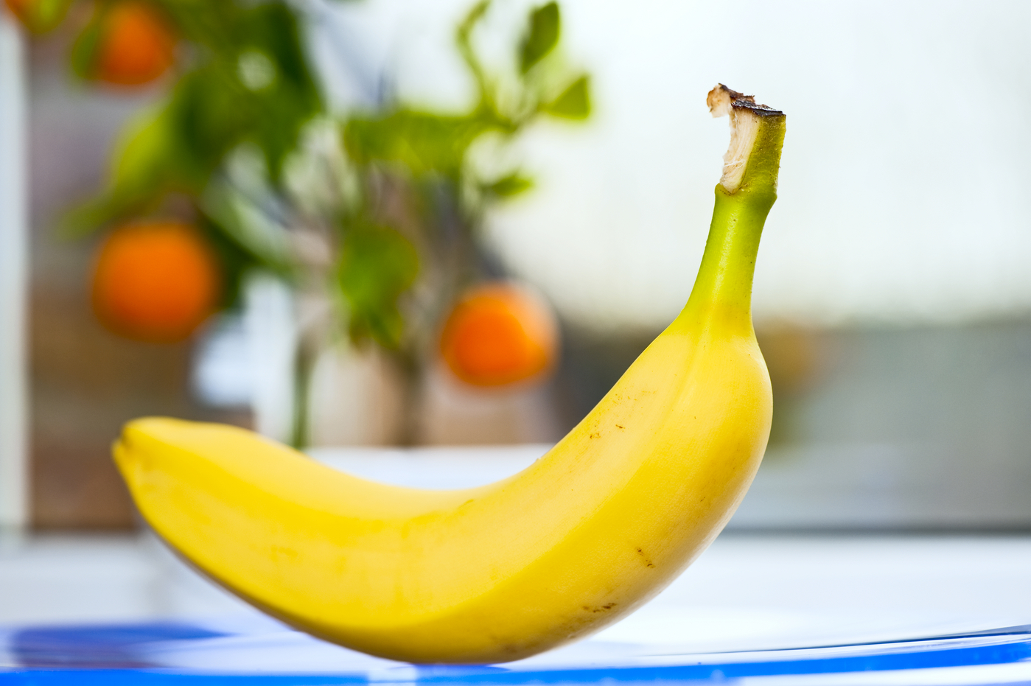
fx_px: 3005
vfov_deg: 13.0
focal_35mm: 105
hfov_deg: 19.5
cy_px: 343
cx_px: 516
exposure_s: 1/100
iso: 200
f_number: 5.6
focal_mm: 105
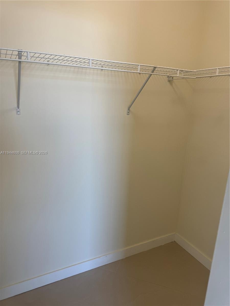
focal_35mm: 24
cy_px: 153
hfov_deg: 56.8
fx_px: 213
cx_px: 115
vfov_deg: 71.6
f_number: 1.78
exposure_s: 1/120
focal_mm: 6.76
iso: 100
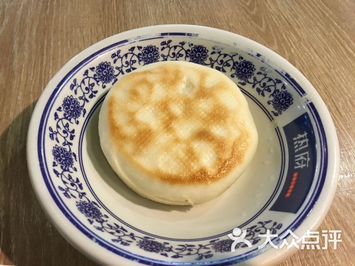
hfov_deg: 61.7
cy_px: 133
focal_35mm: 29
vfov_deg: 48.2
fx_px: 297
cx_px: 178
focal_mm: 4.15
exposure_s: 1/17
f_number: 2.2
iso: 100
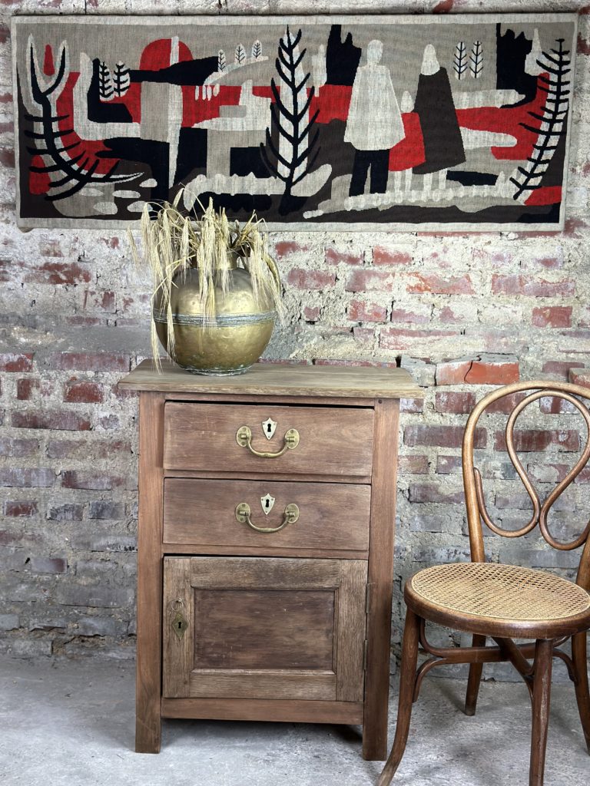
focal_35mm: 48
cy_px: 393
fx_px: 1091
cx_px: 295
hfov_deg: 30.3
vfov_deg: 39.7
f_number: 1.78
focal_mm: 6.86
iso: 125
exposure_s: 1/50
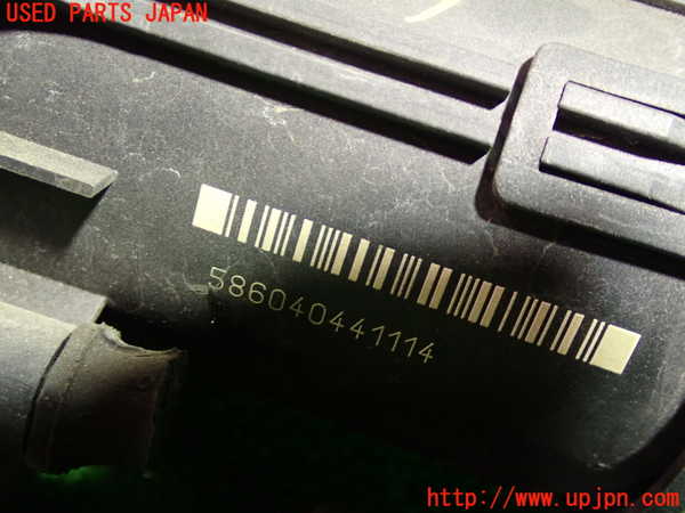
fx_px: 871
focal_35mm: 44
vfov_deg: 32.9
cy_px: 256
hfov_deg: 42.9
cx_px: 342
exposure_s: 1/13
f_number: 2.9
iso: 800
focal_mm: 7.84
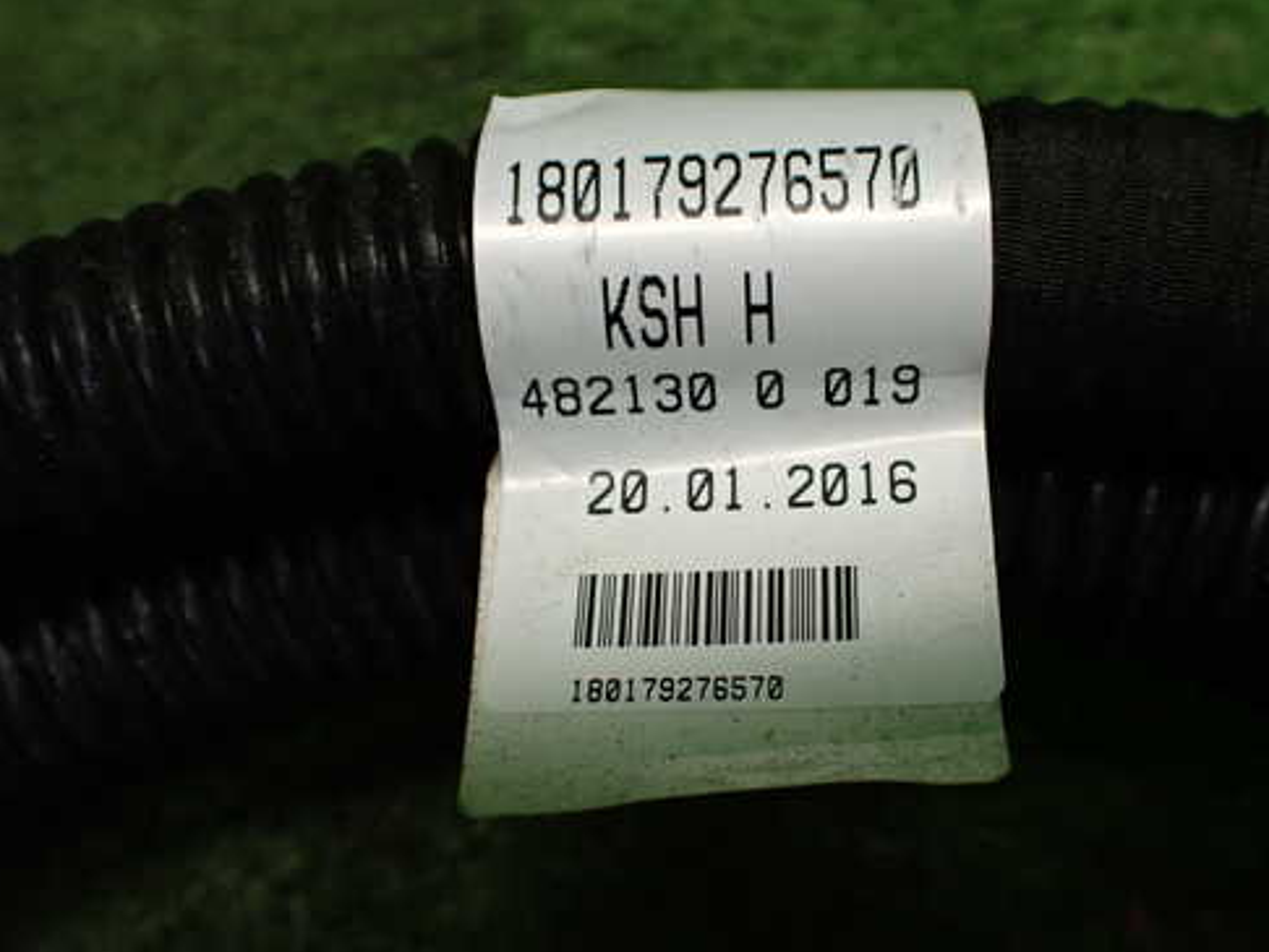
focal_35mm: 37
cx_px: 739
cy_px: 496
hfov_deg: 49.9
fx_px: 1357
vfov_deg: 38.7
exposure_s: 1/125
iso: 250
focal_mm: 5.4
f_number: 2.3
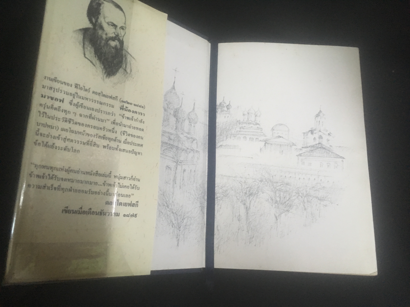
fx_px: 343
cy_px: 154
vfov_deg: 48.2
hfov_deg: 61.7
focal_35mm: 29
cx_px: 205
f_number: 2.2
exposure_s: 1/20
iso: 200
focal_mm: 4.15
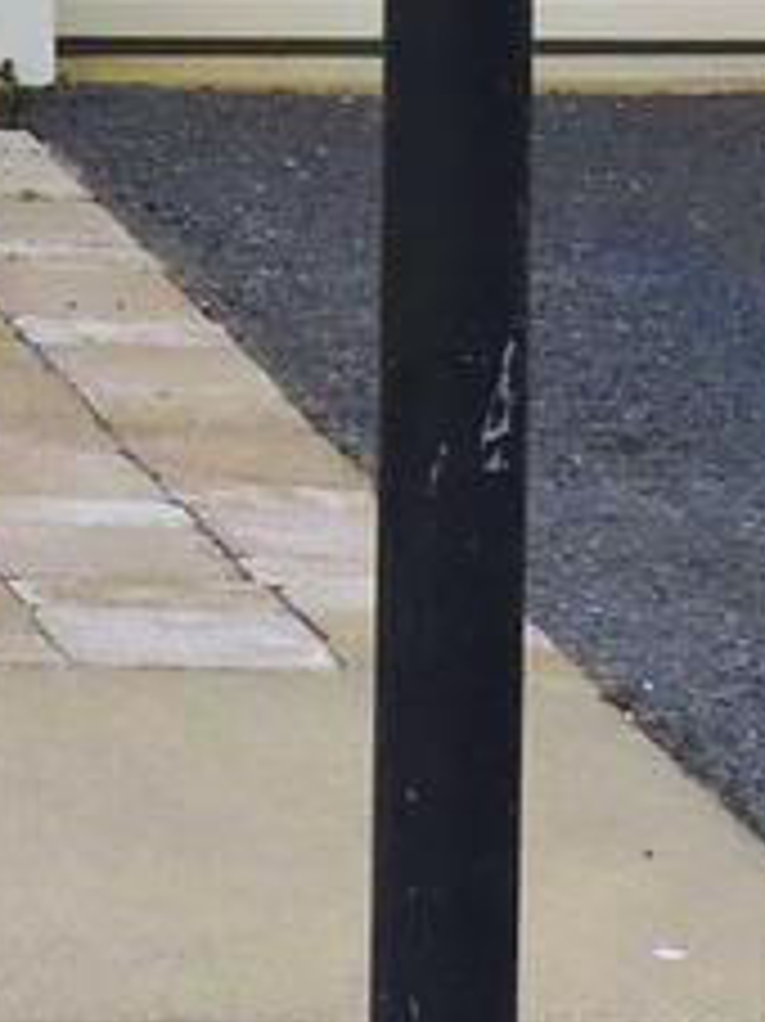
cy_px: -554
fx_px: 9969
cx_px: -1328
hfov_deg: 4.3
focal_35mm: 338
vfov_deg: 5.8
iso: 100
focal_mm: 9
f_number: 4.5
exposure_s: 1/400
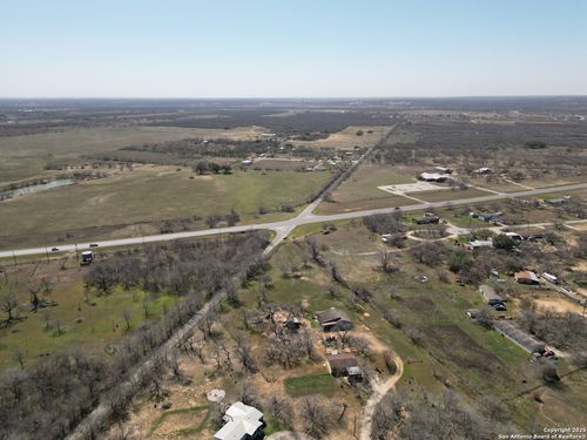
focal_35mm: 24
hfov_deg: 71.6
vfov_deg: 56.8
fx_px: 407
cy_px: 220
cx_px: 294
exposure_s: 1/4000
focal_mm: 6.72
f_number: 1.7
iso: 150
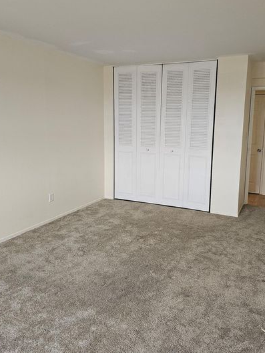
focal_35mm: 29
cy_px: 166
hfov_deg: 48.2
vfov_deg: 61.6
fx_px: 296
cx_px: 147
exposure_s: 1/120
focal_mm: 6.3
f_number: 1.7
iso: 125
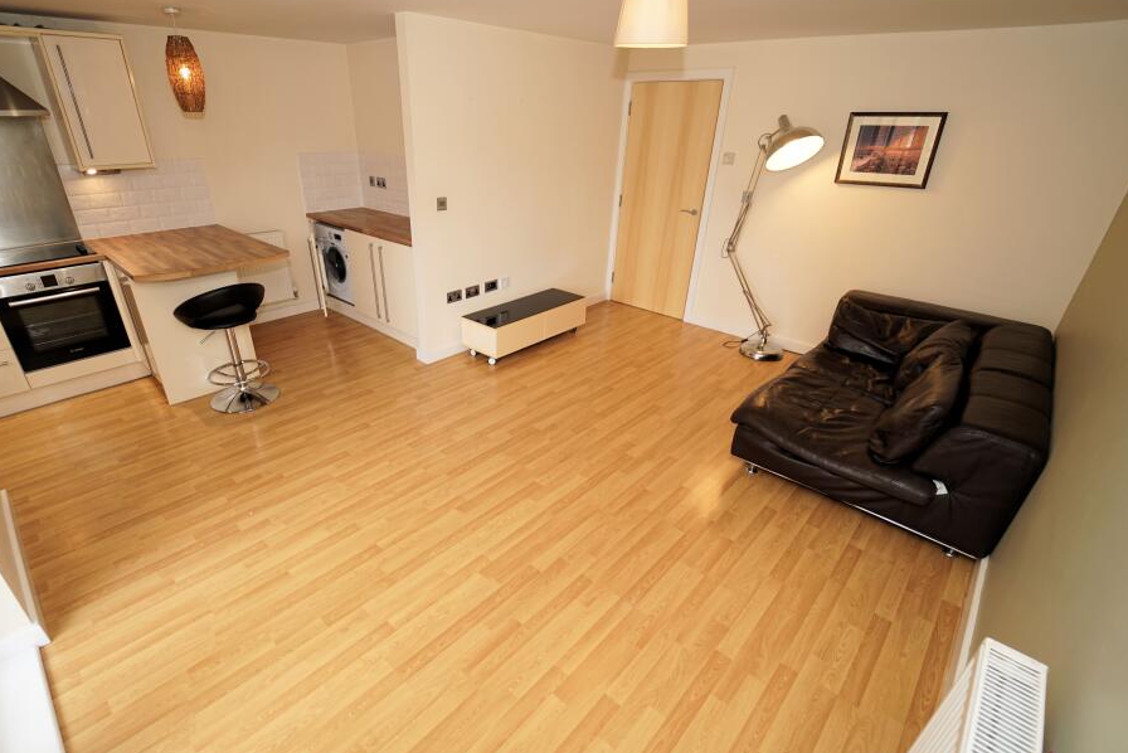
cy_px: 395
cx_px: 517
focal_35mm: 16
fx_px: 501
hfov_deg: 96.5
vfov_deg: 73.7
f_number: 3.2
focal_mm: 14
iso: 160
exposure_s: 1/60
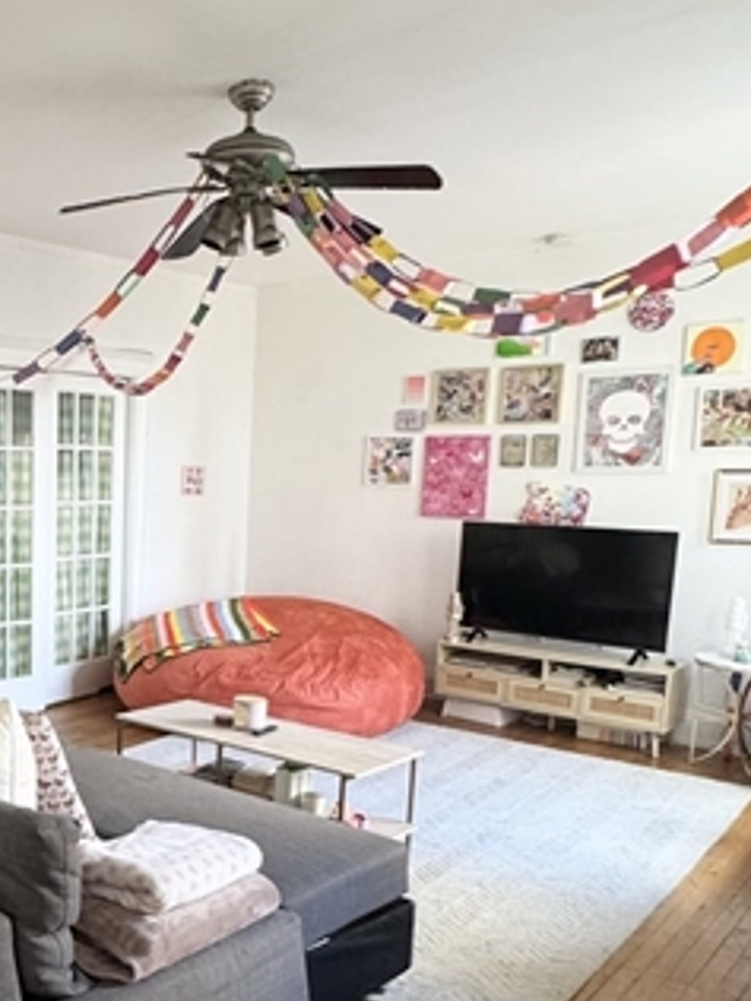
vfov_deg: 53.5
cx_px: 22
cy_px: 611
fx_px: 984
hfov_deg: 37.8
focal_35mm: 34
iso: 250
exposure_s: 1/60
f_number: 2.2
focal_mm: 2.22
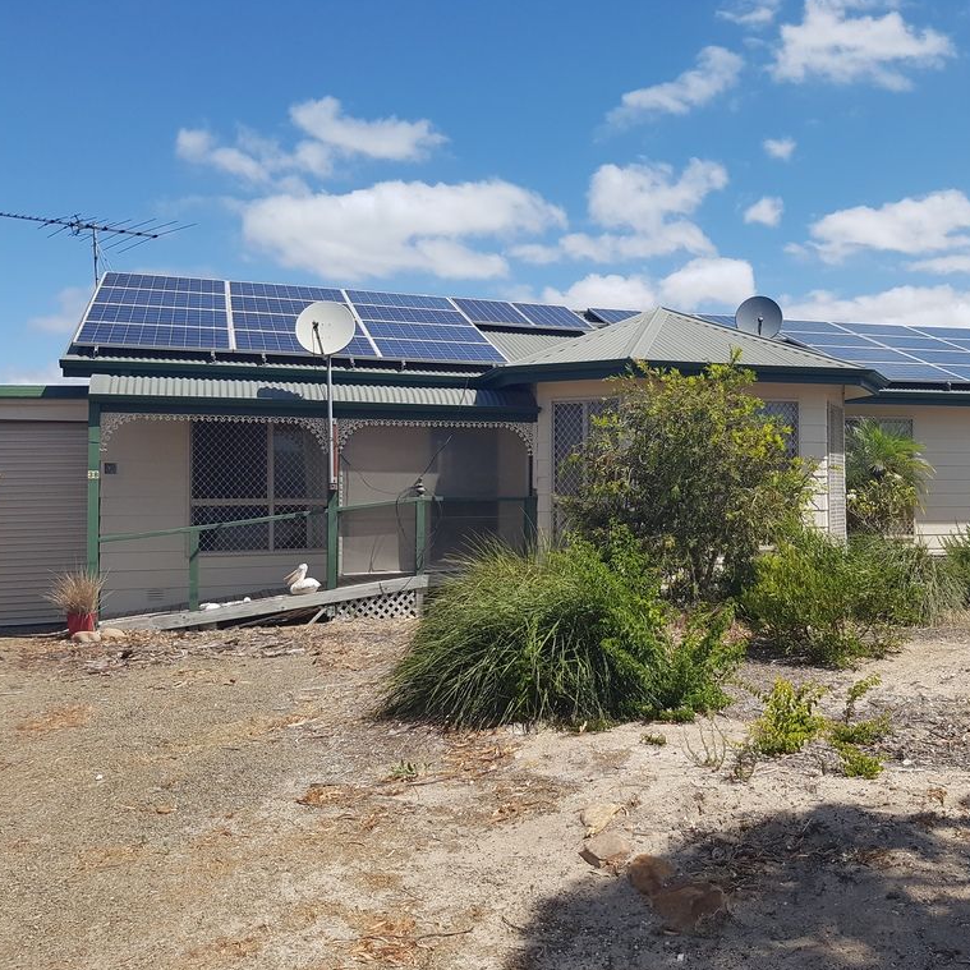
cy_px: 486
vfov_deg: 52.5
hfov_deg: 52.0
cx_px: 599
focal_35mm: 31
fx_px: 983
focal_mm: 4.2
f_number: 1.7
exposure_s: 1/2576
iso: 50
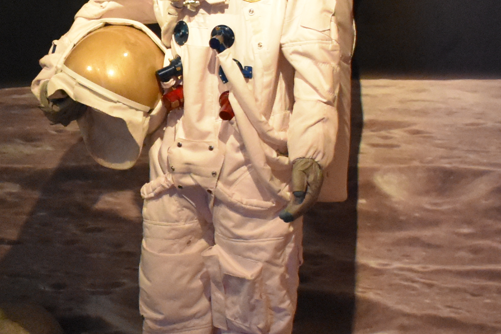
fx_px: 1669
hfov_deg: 16.7
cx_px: -6
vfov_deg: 11.4
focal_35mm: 120
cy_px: 161
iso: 5000
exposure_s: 1/60
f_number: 3.5
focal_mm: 21
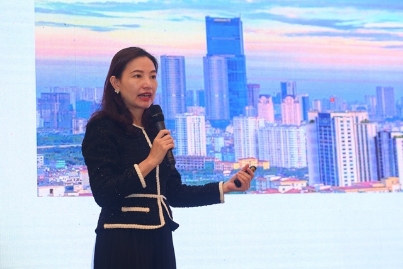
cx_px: 202
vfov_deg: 15.2
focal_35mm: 90
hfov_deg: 22.6
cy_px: 134
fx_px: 1008
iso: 1600
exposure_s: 1/125
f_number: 3.5
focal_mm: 90
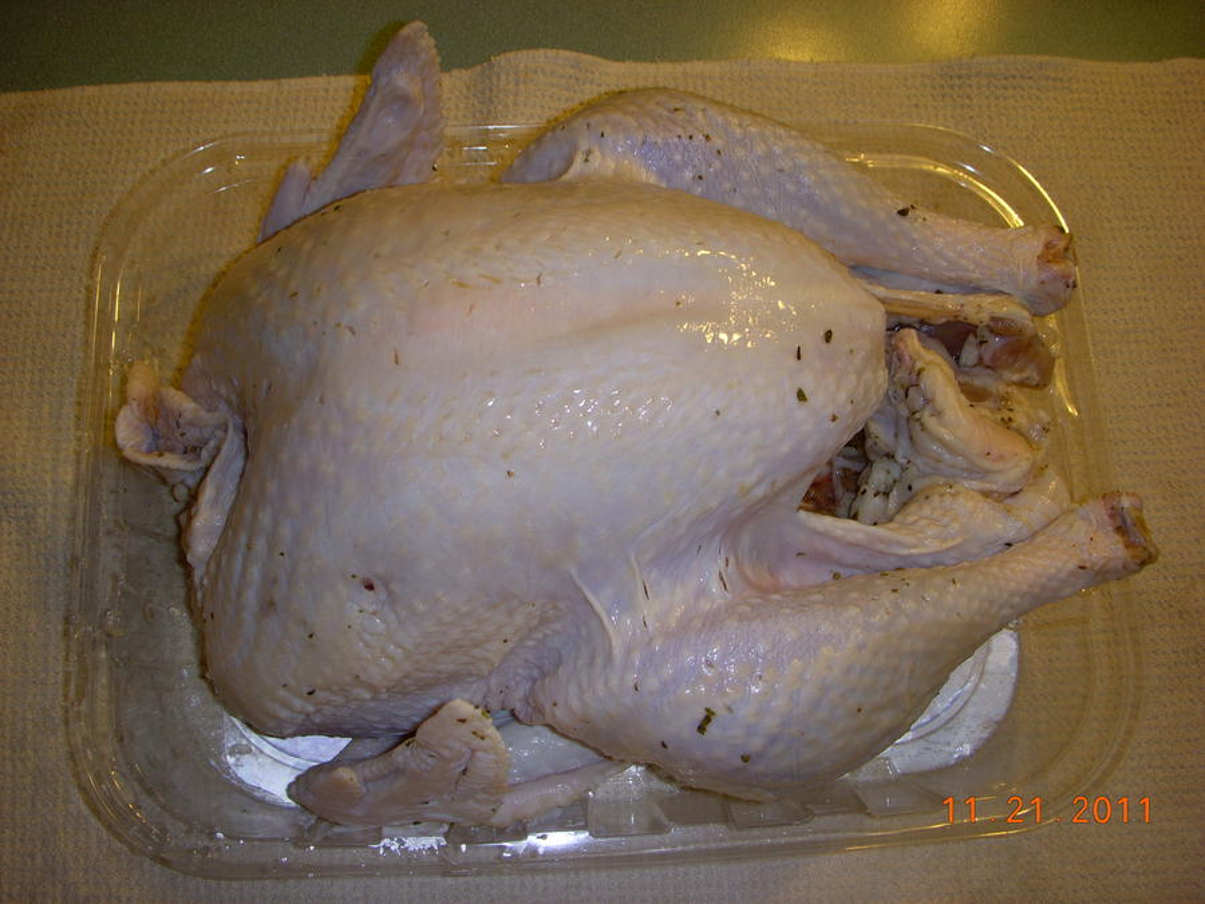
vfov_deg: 37.7
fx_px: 1323
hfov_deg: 49.0
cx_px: 602
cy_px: 452
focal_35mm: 38
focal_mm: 6.3
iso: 100
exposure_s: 1/30
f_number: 3.3
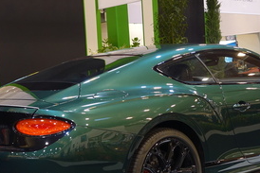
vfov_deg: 19.5
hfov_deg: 28.8
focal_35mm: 70
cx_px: 142
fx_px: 506
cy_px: 104
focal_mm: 11.81
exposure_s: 1/40
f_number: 2.8
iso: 200
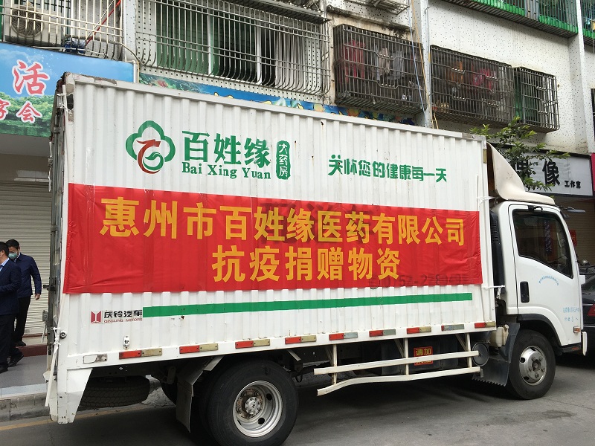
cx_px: 298
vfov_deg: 48.2
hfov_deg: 61.7
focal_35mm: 29
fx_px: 498
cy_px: 223
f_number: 2.2
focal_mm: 4.15
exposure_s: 1/746
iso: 25
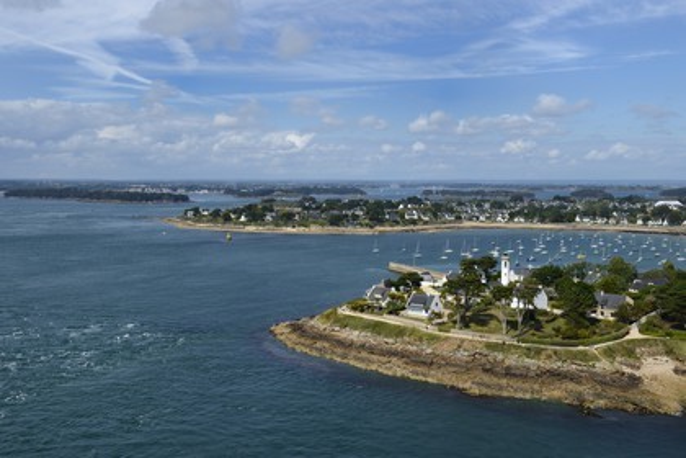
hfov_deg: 44.5
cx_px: 343
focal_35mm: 44
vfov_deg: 30.5
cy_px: 229
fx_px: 838
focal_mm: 44
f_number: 10
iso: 400
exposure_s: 1/1000
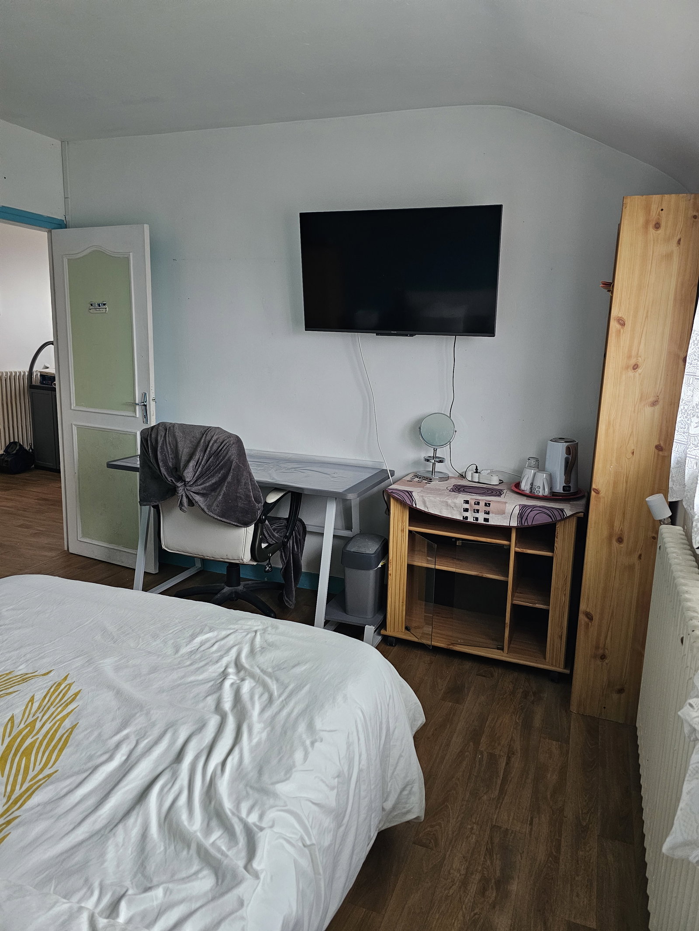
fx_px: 619
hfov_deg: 58.9
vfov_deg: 73.9
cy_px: 466
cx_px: 350
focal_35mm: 23
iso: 320
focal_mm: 6.3
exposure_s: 1/120
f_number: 1.7
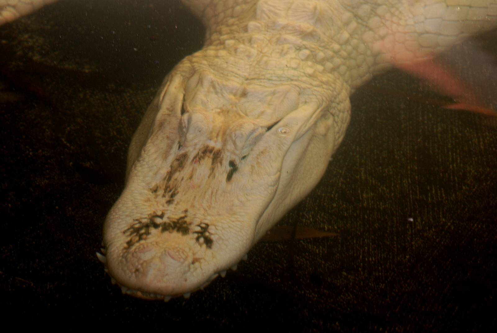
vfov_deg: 6.1
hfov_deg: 9.1
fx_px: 3110
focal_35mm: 225
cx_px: 248
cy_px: 166
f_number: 4.5
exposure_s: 1/60
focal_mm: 150
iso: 400
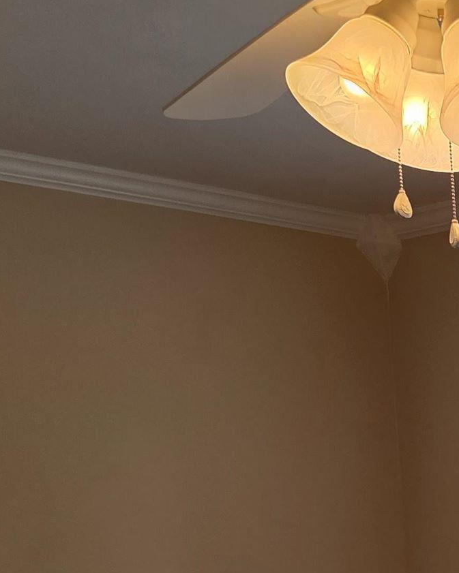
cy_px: 751
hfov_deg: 15.4
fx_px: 1392
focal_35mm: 82
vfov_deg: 21.1
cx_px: 891
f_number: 1.7
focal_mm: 6.3
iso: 100
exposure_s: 1/120
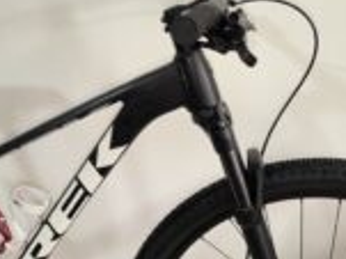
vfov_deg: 23.9
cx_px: 85
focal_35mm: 61
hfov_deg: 31.1
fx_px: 609
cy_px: 165
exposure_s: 1/24
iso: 1000
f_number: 1.65
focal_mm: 6.14
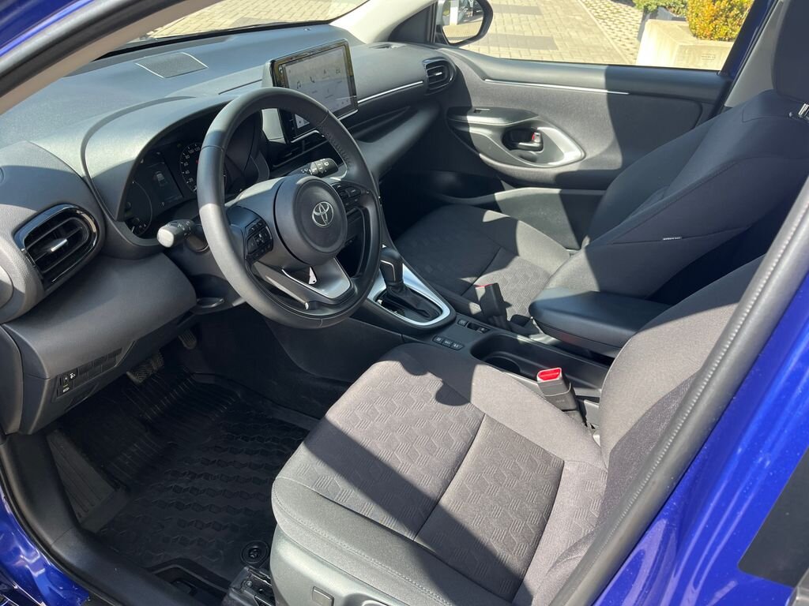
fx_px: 608
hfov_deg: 67.3
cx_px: 404
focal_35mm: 26
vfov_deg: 53.1
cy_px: 303
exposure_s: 1/376
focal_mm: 5.1
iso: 50
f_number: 1.6
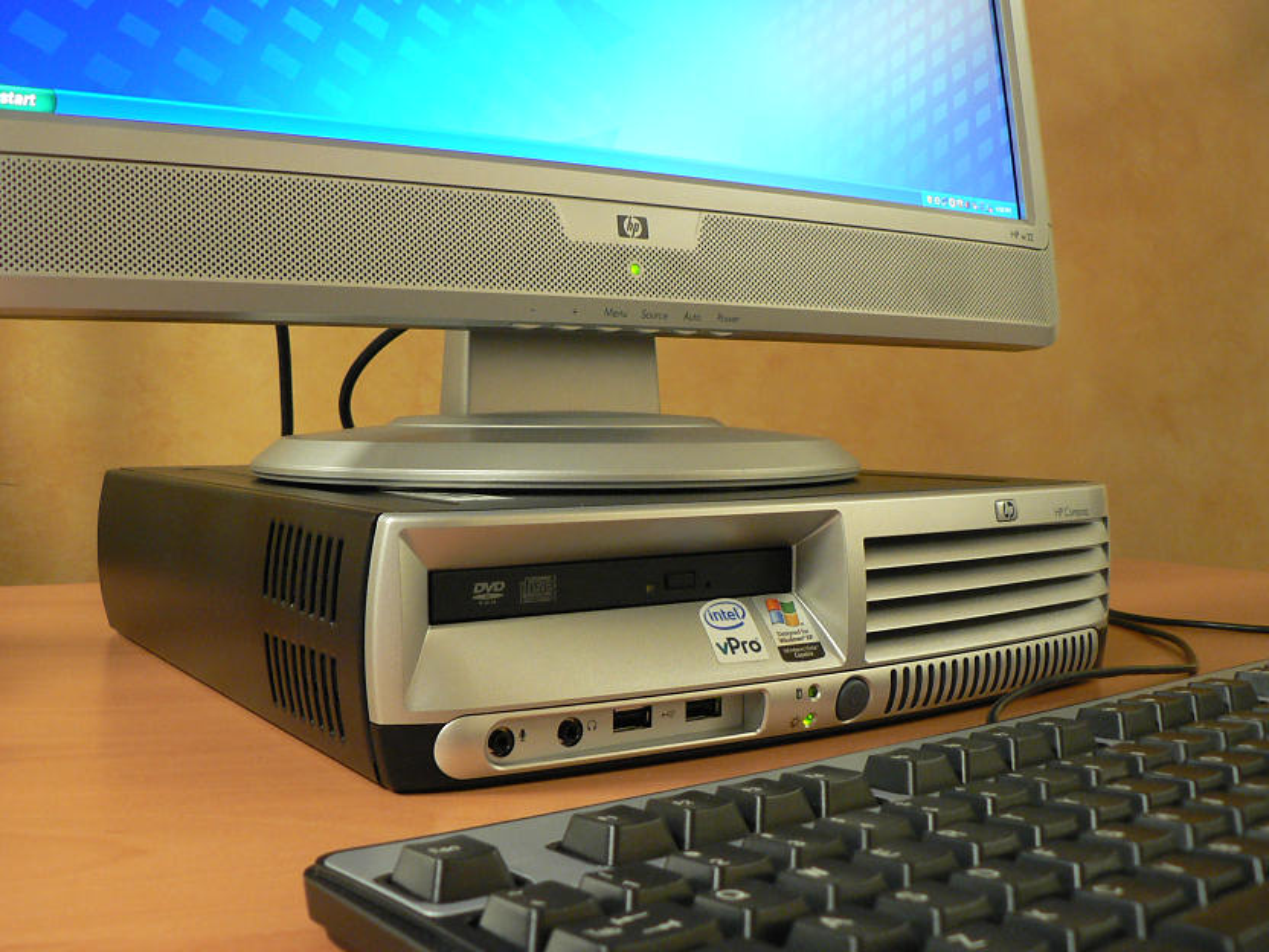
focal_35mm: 36
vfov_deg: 39.7
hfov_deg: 51.4
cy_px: 476
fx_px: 1320
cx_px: 634
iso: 200
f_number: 2.8
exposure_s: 1/6
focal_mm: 6
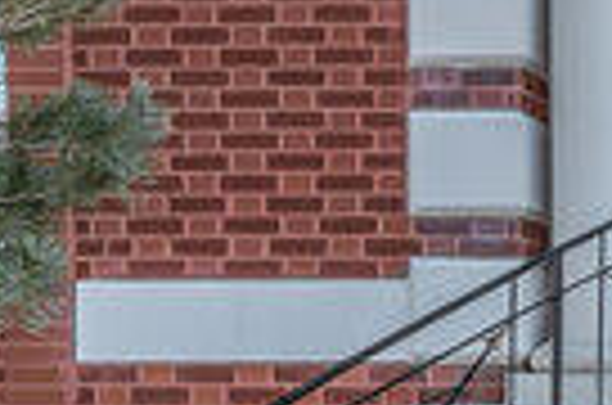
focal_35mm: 118
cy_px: 479
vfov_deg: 11.3
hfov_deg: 14.8
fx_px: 2001
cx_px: 1148
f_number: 8
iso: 400
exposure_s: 1/160
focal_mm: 16
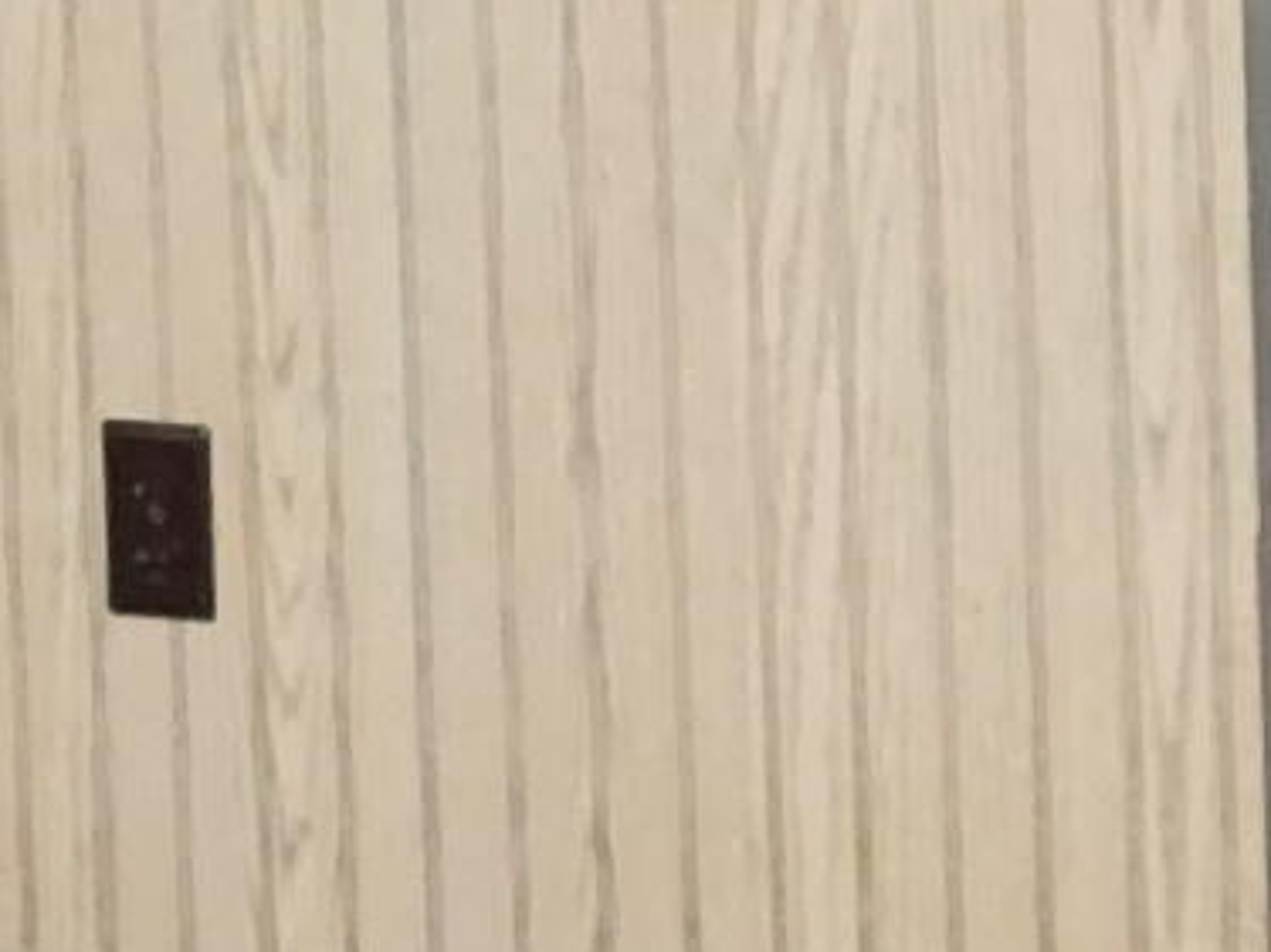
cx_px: -149
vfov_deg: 7.8
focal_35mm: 184
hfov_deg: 10.6
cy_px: -725
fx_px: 6754
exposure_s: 1/30
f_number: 3
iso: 320
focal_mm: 4
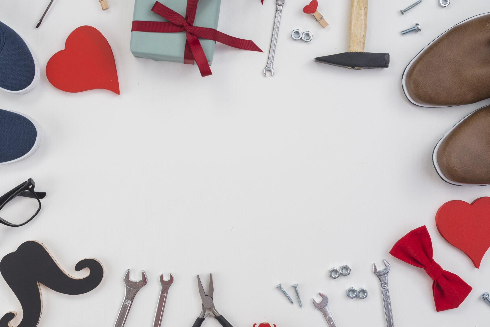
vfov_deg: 23.4
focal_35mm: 58
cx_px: 242
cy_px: 166
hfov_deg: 34.5
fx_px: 790
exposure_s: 1/160
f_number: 8
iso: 200
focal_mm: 50
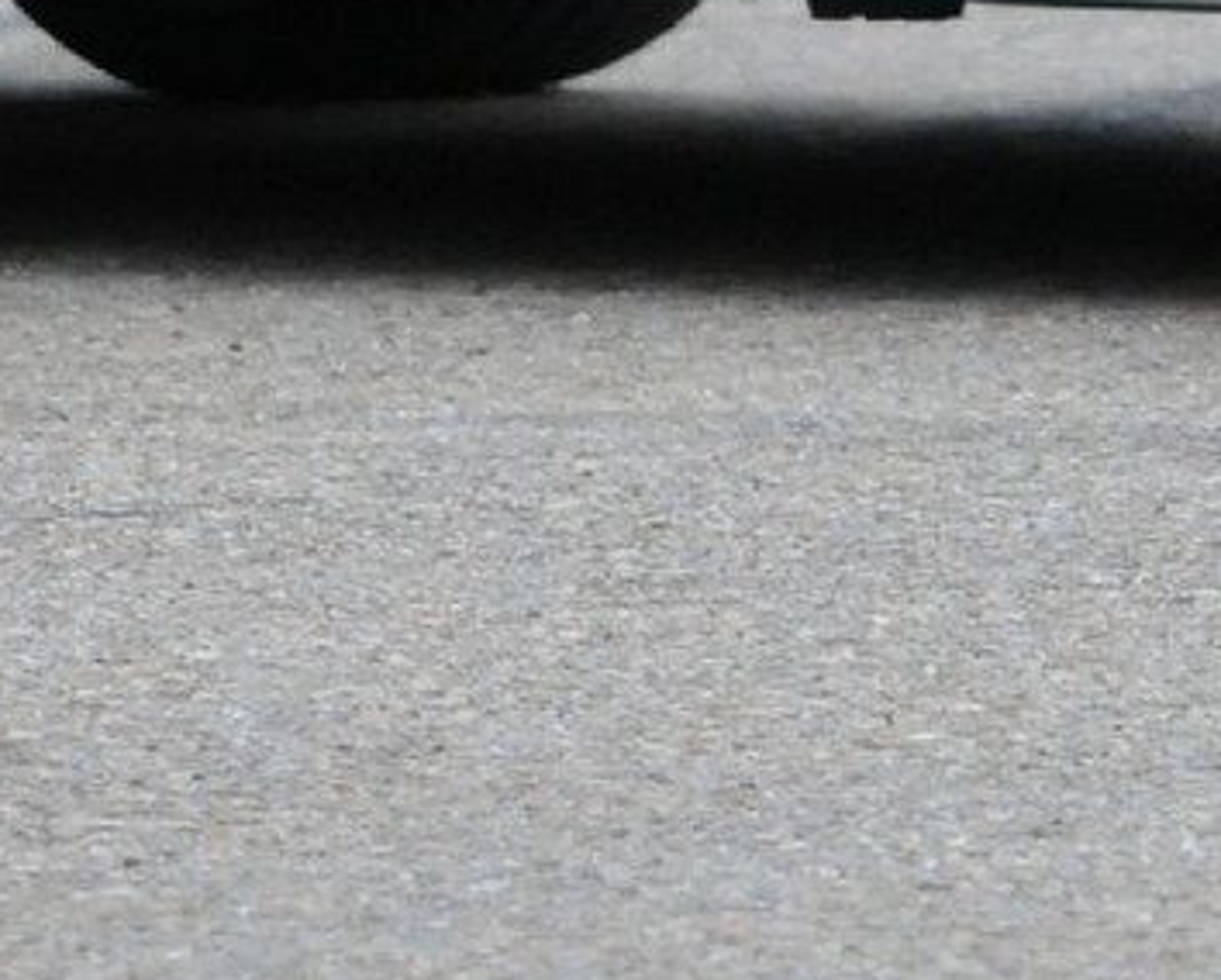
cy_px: -1382
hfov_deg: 2.3
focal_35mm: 853
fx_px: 30859
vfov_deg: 1.8
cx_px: 1073
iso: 1000
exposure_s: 1/200
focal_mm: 86
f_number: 4.2
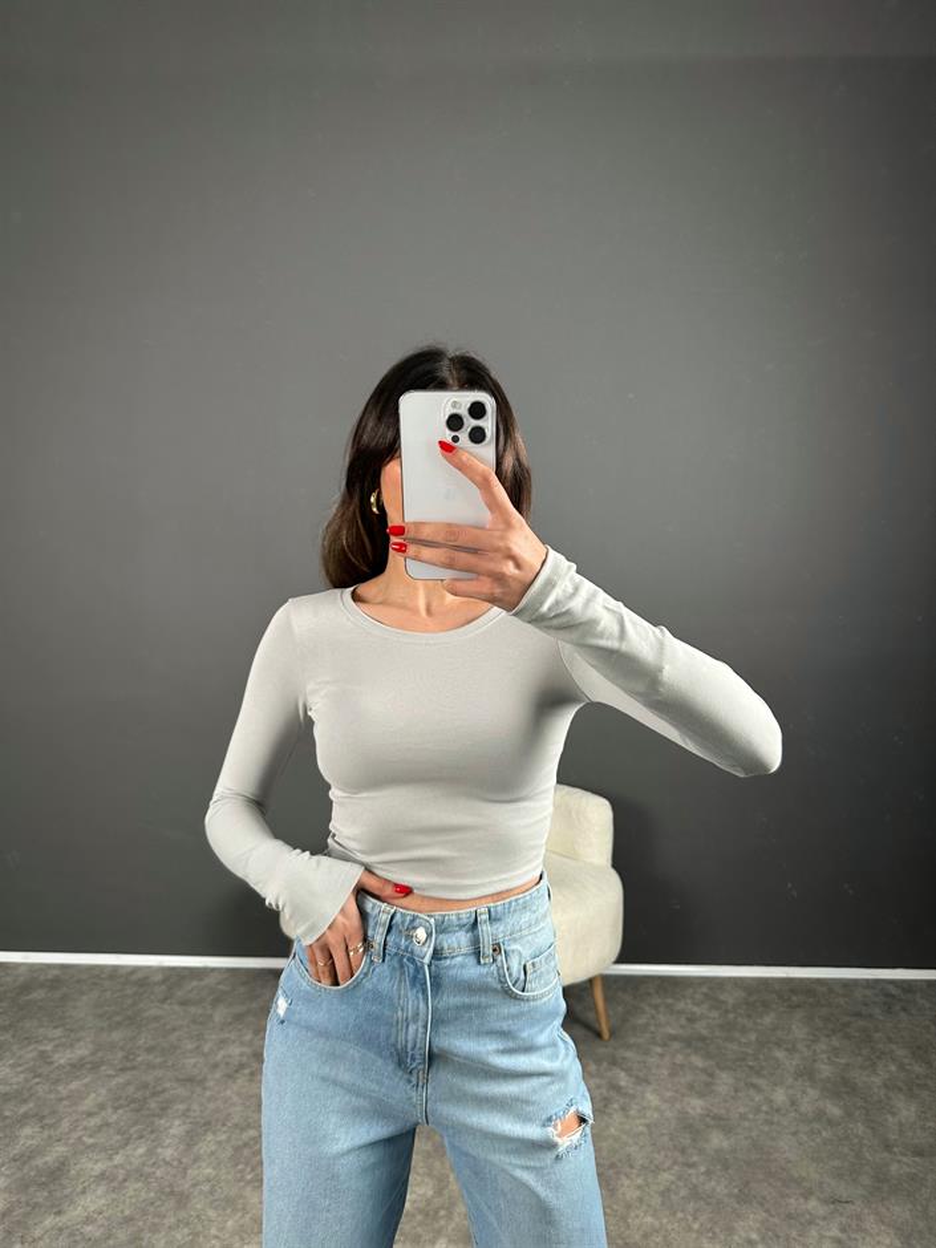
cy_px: 624
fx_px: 865
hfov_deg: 56.8
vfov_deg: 71.6
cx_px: 468
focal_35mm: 24
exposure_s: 1/121
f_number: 1.78
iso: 125
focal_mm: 6.86
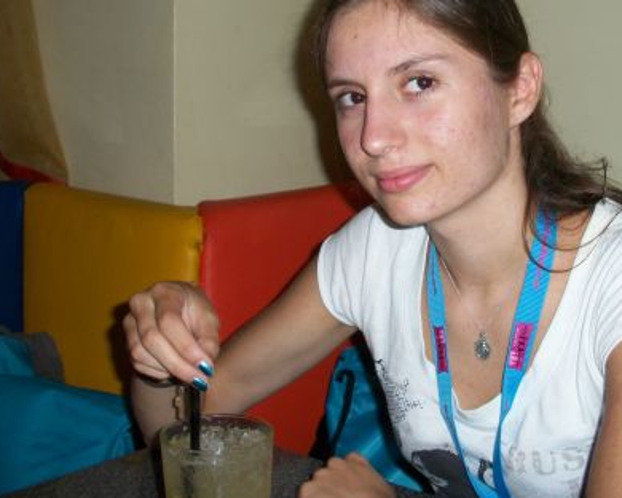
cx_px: 423
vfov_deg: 27.0
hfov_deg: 33.2
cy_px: 179
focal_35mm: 56
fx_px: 1031
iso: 80
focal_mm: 6.3
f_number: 3.1
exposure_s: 1/30
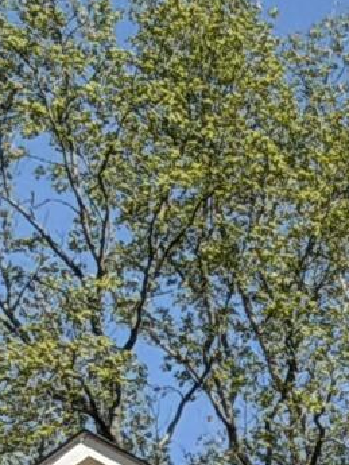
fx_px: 5602
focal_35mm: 417
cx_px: 477
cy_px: 1464
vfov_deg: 4.5
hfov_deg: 3.6
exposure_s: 1/5208
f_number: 1.78
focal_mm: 6.76
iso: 64
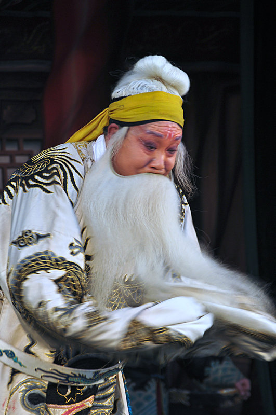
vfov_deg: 9.2
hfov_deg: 6.1
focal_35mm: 225
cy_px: 208
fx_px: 2595
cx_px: 138
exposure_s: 1/125
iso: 400
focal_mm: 150
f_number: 9
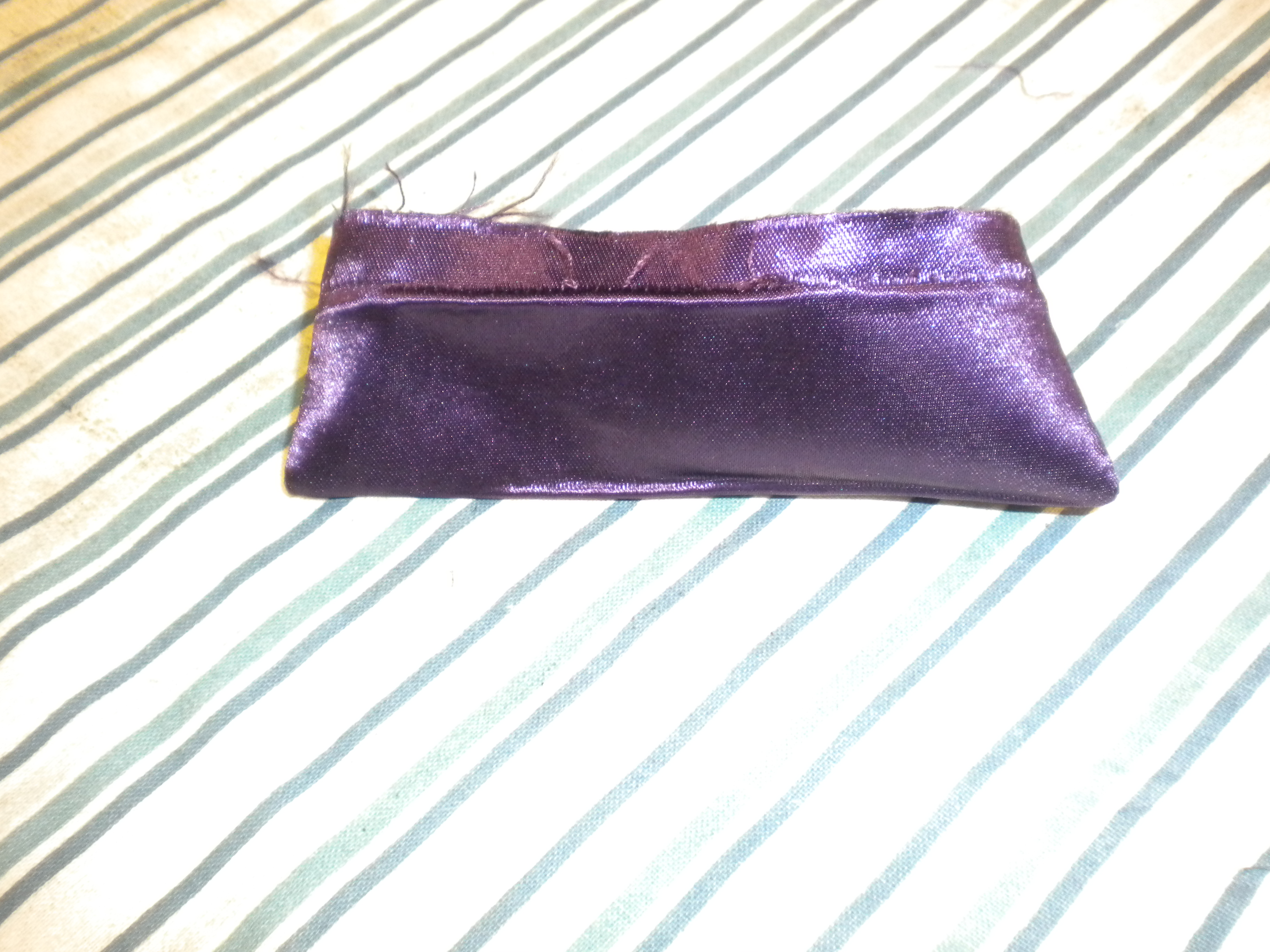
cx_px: 635
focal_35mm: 35
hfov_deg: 52.6
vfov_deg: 40.7
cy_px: 476
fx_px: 1284
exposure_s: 1/30.6
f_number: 4.6
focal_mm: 6.3
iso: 400
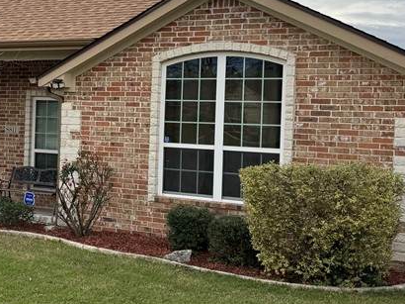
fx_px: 702
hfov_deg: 31.2
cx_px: 66
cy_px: 123
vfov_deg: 24.4
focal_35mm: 60
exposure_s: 1/888
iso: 80
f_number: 1.78
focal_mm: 6.76
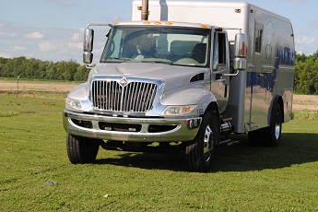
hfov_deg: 21.3
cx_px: 174
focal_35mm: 96
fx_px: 844
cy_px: 93
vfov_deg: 14.3
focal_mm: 55
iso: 100
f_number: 8
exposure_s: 1/250
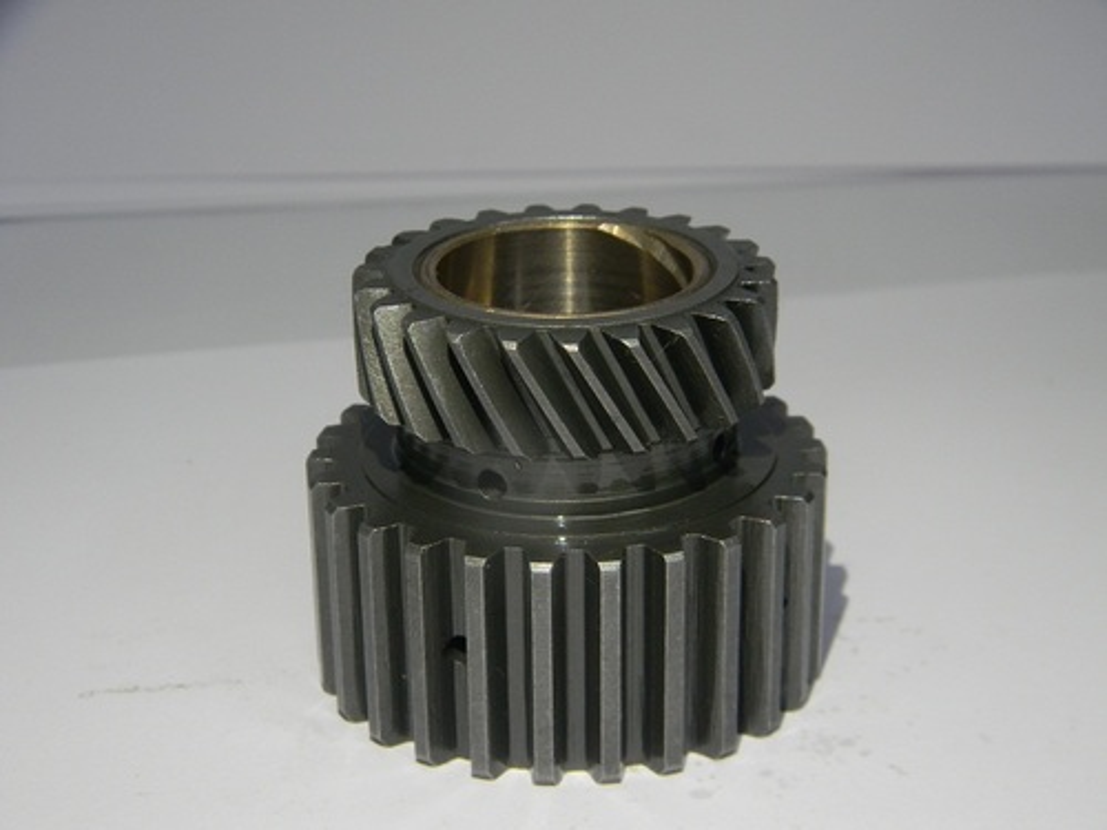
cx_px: 554
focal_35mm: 67
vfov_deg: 21.9
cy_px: 415
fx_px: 2143
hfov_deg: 29.0
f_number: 4.3
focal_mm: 12.2
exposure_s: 1/30
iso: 204
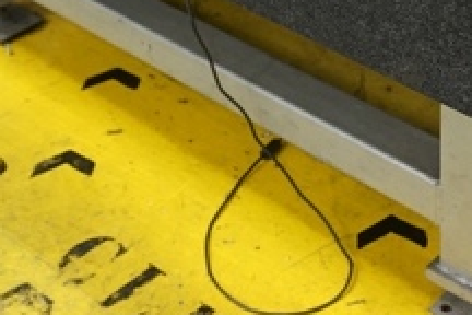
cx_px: 367
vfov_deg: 16.7
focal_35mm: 80
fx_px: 1049
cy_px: 4
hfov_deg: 25.0
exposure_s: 1/160
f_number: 3.5
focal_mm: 16
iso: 1600
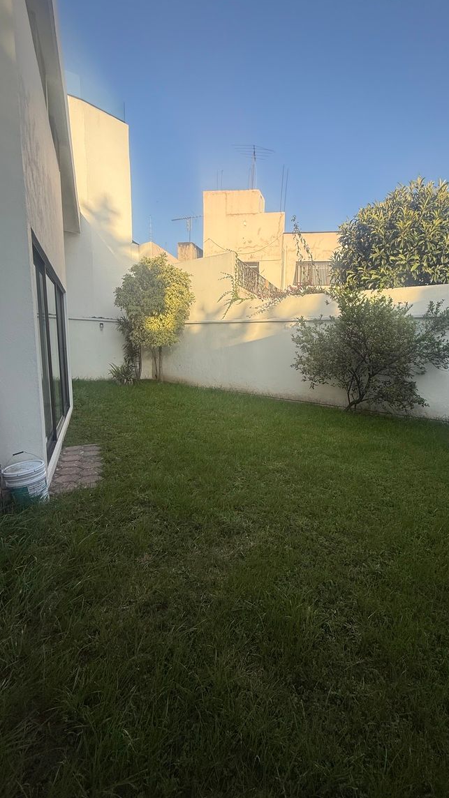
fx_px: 339
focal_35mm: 16
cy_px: 404
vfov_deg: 99.4
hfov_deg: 66.1
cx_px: 281
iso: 50
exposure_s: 1/535
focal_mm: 2.22
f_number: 2.2
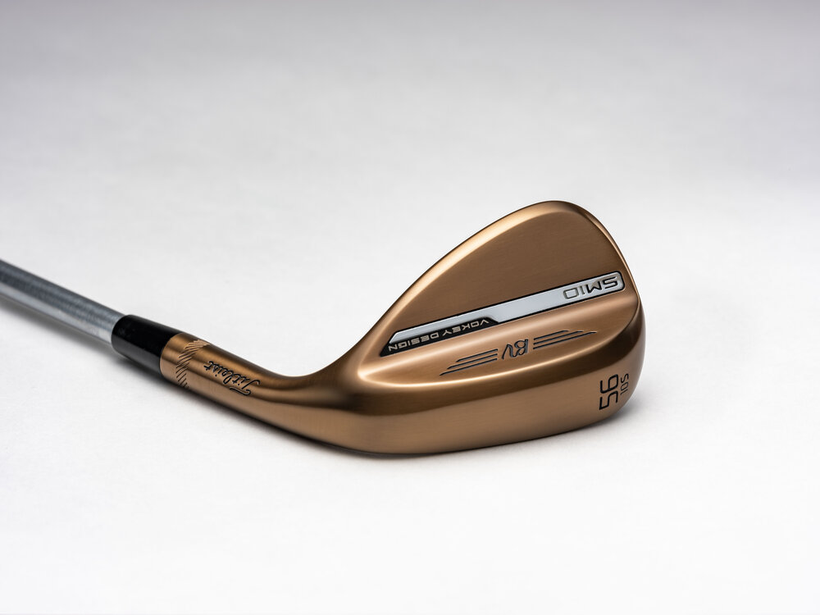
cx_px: 410
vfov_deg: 15.6
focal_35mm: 95
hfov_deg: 20.7
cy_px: 308
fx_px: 2250
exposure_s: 1/125
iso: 100
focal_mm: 120
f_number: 11
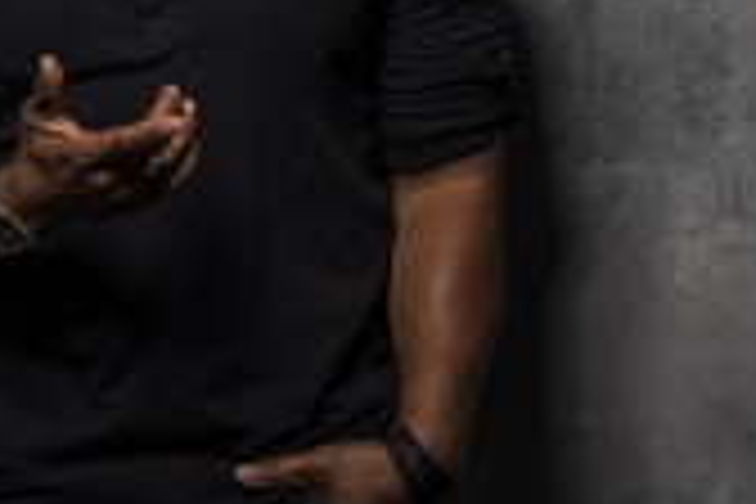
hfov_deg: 9.0
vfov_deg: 6.0
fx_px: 4788
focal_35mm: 228
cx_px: 104
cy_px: 4
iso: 200
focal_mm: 85
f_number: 6.3
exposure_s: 1/160
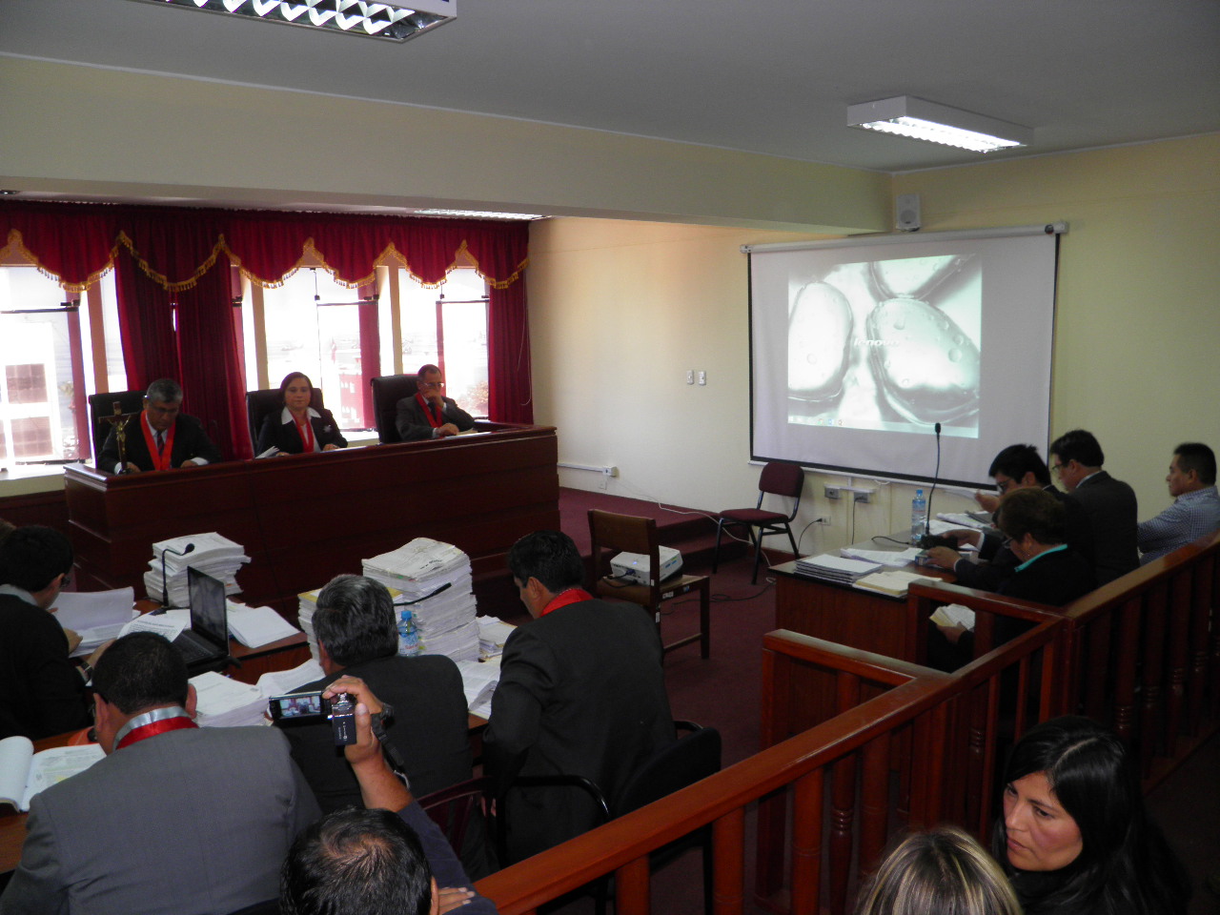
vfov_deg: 49.7
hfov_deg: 63.4
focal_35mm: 28
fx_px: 987
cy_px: 458
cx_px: 610
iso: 100
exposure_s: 1/30
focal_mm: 4.9
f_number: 2.8
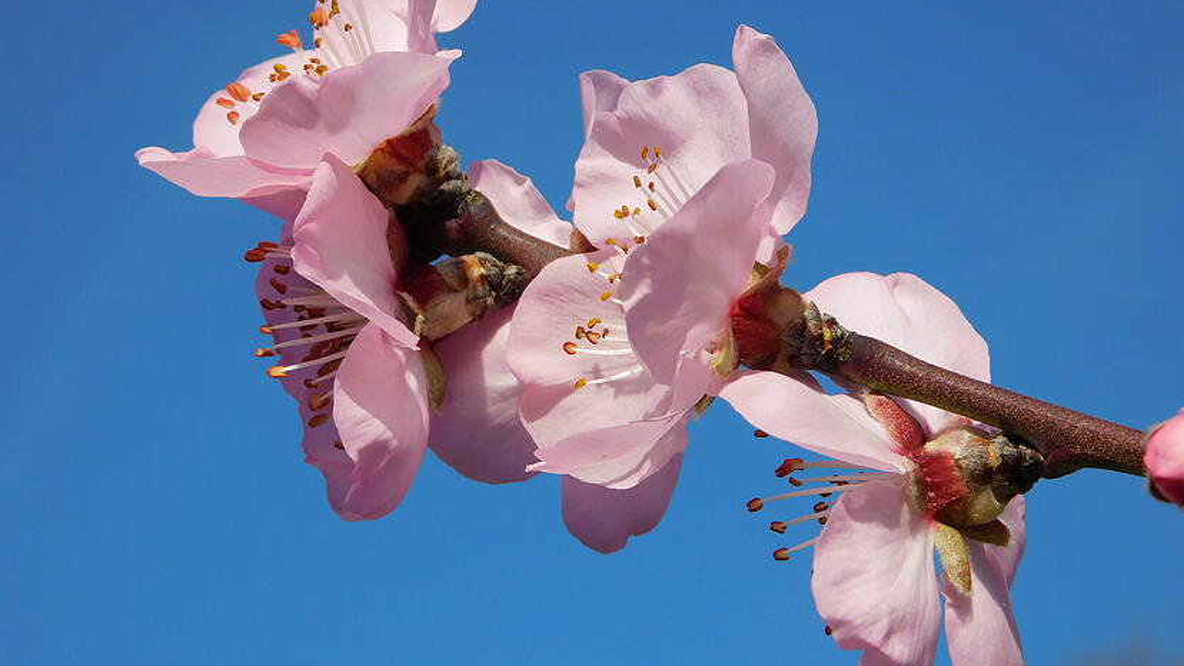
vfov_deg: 9.6
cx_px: 593
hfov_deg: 17.0
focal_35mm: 126
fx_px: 3956
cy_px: 294
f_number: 4.8
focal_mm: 20.3
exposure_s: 1/1000
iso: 125
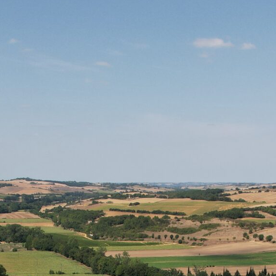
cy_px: 370
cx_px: 123
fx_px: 758
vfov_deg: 19.0
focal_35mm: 84
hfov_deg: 20.6
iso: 100
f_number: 2.8
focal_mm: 8.38
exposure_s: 1/80
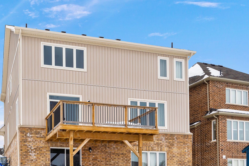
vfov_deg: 29.7
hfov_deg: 43.2
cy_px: 104
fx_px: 311
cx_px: 92
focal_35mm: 45
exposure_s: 1/250
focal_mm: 33
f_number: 8
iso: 160
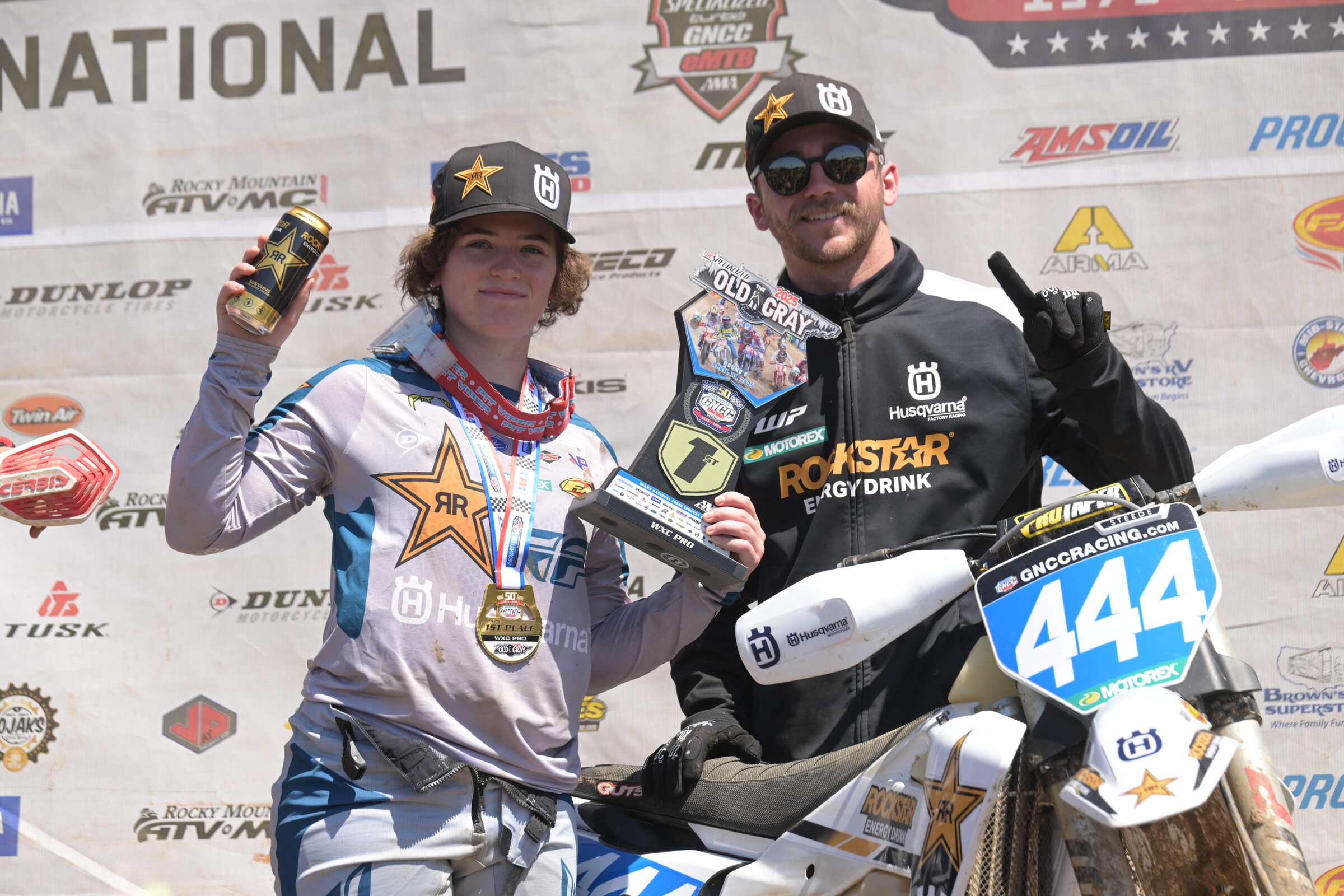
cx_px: 672
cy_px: 448
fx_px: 5040
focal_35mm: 135
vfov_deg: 10.2
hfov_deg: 15.2
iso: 200
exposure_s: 1/640
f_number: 6.3
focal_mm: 135
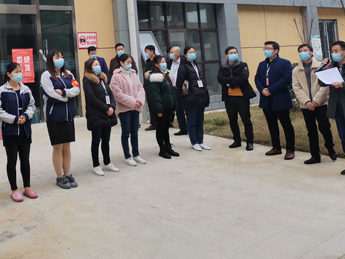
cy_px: 49
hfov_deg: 38.3
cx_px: 72
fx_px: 478
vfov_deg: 29.5
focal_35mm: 48
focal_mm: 4.75
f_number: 1.8
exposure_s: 1/218
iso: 50
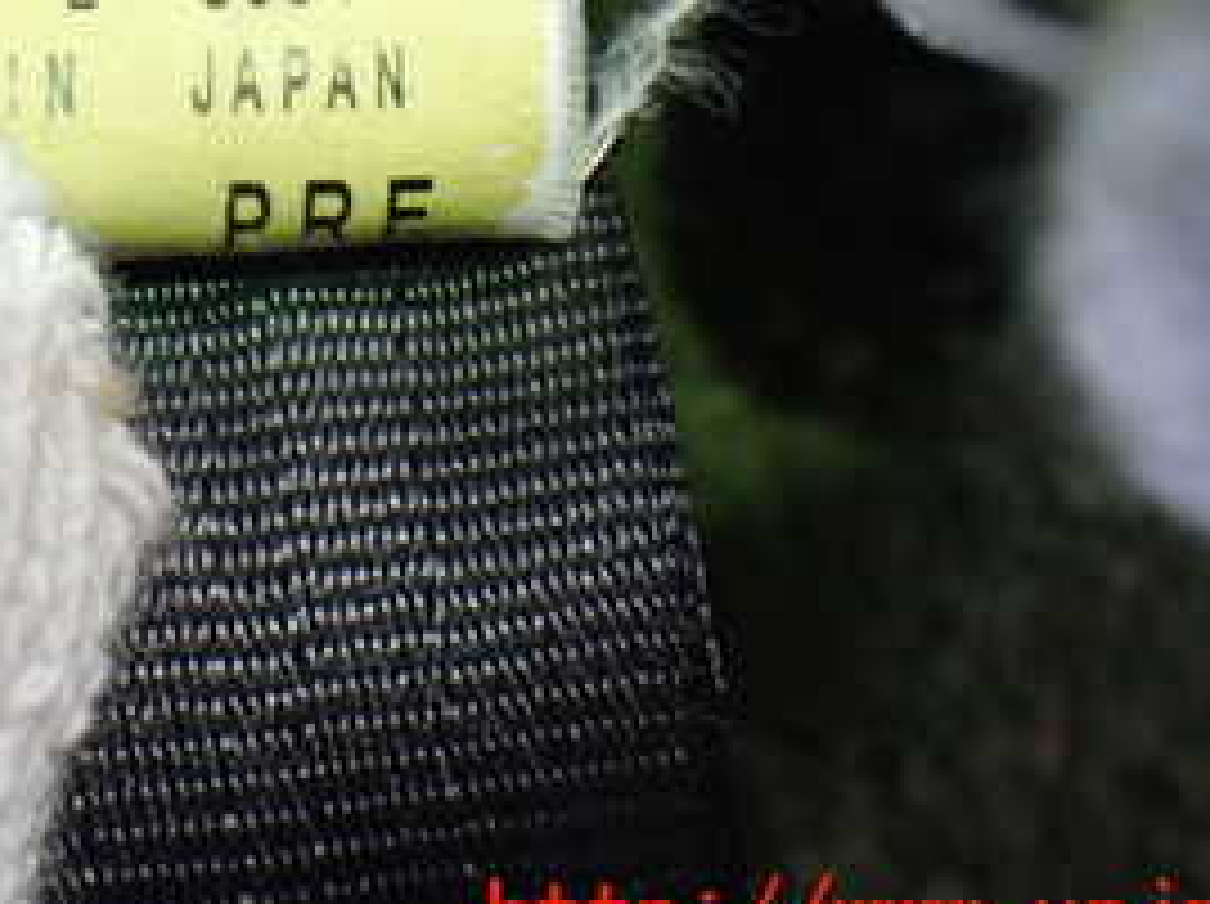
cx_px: 153
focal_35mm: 67
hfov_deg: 28.1
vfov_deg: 21.0
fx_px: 2339
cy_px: -31
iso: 800
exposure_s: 1/40
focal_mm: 5.4
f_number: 2.3
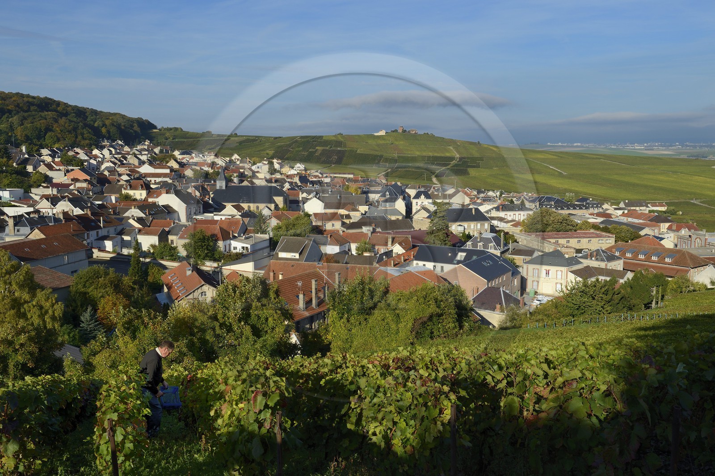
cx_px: 358
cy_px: 238
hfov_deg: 54.5
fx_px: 695
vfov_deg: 37.8
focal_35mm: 35
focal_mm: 35
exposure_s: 1/200
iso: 200
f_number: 14
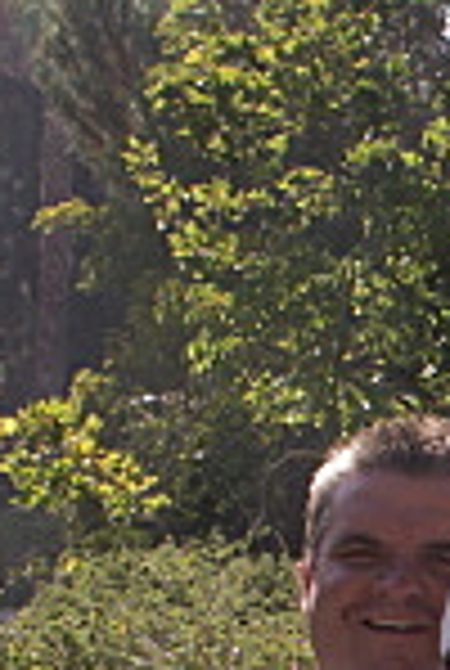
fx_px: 3508
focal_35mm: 188
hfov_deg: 6.9
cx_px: 1062
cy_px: 794
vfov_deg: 10.7
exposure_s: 1/125
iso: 50
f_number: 7.1
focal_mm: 8.9
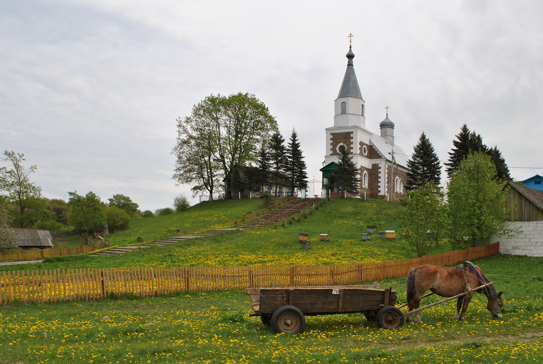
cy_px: 182
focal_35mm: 33
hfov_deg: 57.2
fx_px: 498
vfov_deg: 40.1
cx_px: 272
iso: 100
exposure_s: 1/200
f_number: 10
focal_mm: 22
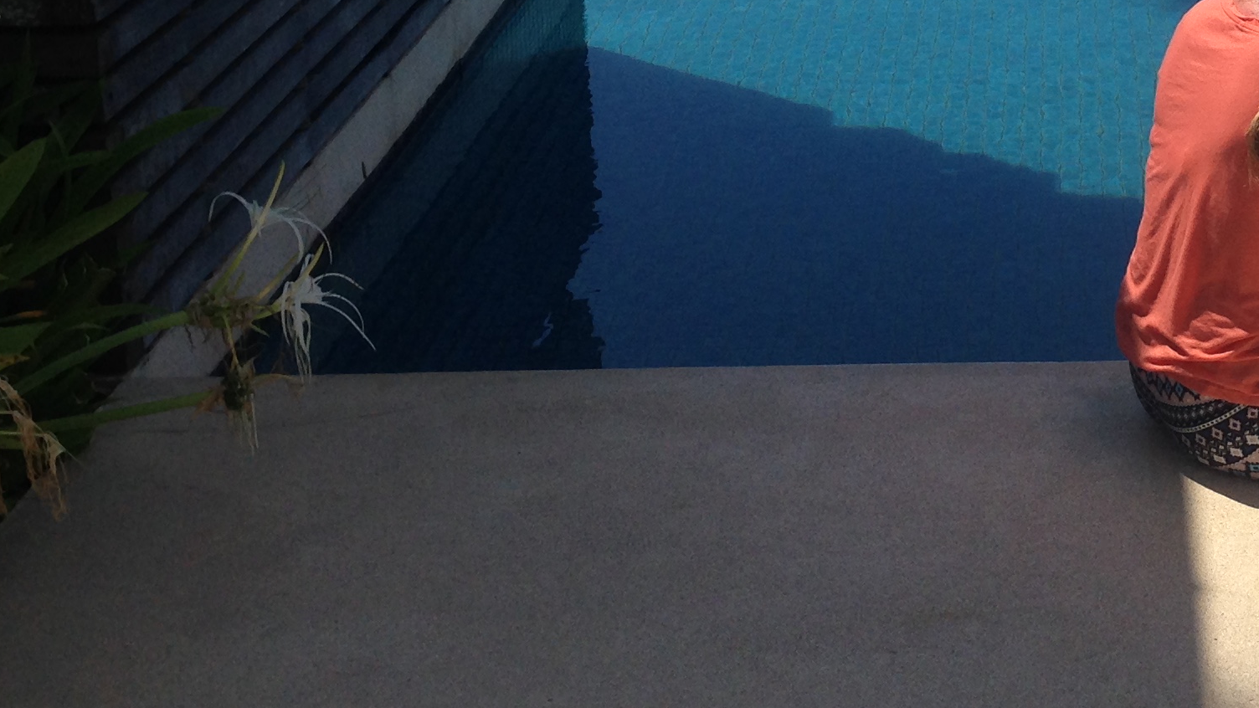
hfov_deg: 25.7
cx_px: 1275
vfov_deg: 15.2
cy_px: -29
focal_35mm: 78
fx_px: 2604
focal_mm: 4.12
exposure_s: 1/2584
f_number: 2.4
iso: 50
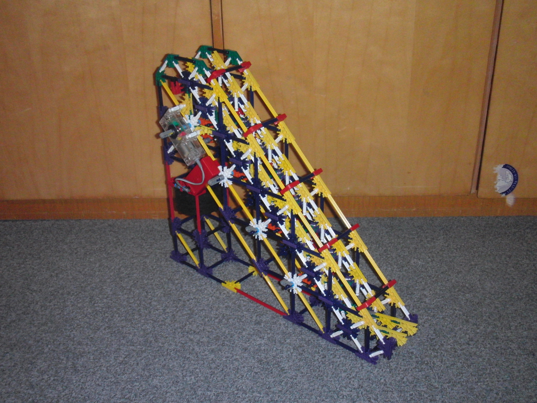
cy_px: 202
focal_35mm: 38
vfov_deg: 37.7
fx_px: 589
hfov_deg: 49.0
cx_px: 268
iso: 400
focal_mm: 6.66
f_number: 3.9
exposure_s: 1/40
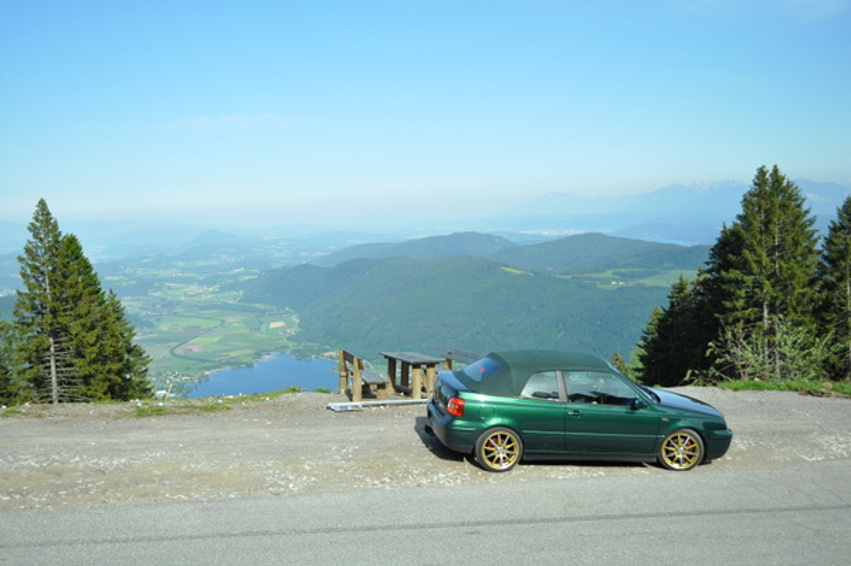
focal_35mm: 39
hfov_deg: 49.6
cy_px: 283
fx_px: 921
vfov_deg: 34.2
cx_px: 426
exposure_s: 1/1000
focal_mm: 26
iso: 250
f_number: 4.2
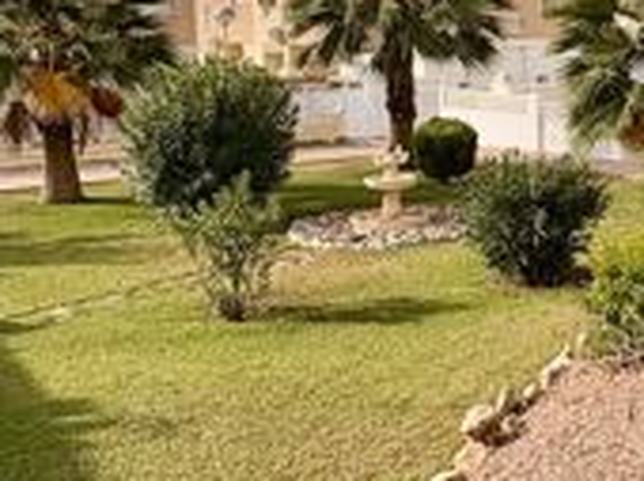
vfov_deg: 24.9
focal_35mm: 58
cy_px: 114
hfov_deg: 28.5
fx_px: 1078
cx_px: 790
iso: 50
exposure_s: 1/1420
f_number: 2.2
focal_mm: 2.22
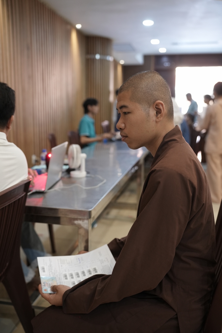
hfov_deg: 37.9
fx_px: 324
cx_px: 111
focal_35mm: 35
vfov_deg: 54.4
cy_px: 166
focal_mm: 35
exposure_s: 1/125
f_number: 2.5
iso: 1600
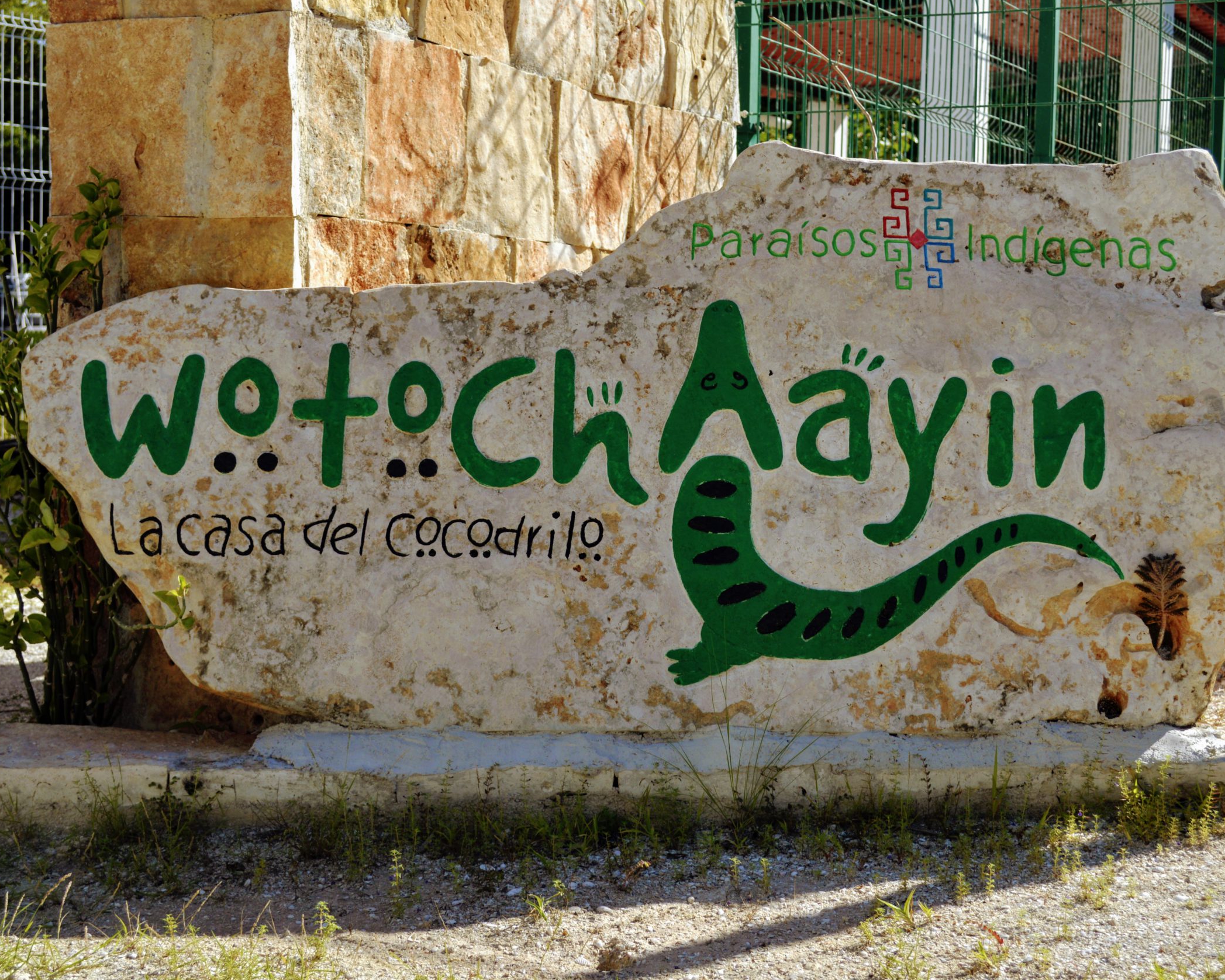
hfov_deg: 34.1
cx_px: 655
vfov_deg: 27.6
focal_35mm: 55
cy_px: 486
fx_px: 1994
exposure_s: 1/800
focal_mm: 32
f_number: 5.6
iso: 100
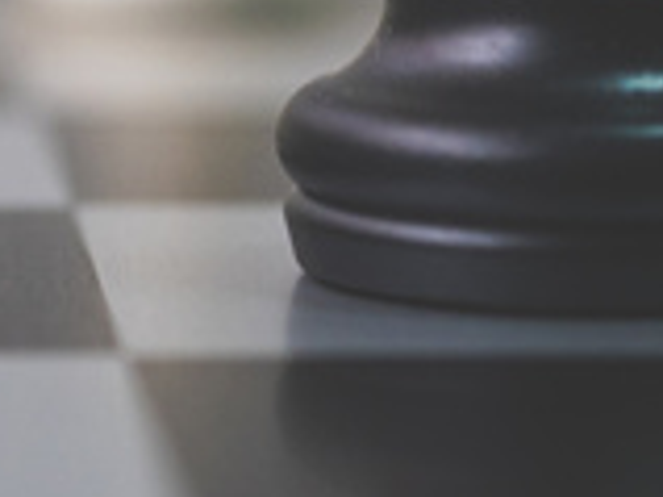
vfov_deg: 6.5
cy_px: -217
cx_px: -92
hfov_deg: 8.7
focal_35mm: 226
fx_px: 4325
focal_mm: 30
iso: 400
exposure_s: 1/10
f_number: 4
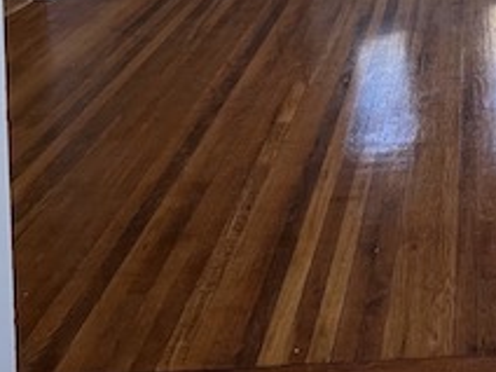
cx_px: 533
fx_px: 702
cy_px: -208
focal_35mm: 49
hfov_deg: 34.2
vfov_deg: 23.1
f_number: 1.8
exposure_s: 1/120
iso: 64
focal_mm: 1.57
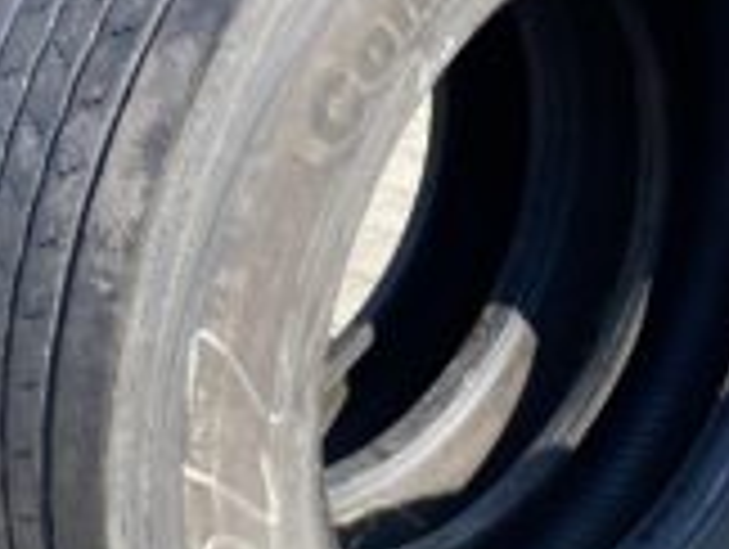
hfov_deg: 28.1
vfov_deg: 21.4
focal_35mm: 69
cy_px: 254
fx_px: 1455
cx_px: 360
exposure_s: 1/845
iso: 32
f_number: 1.8
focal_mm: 4.25
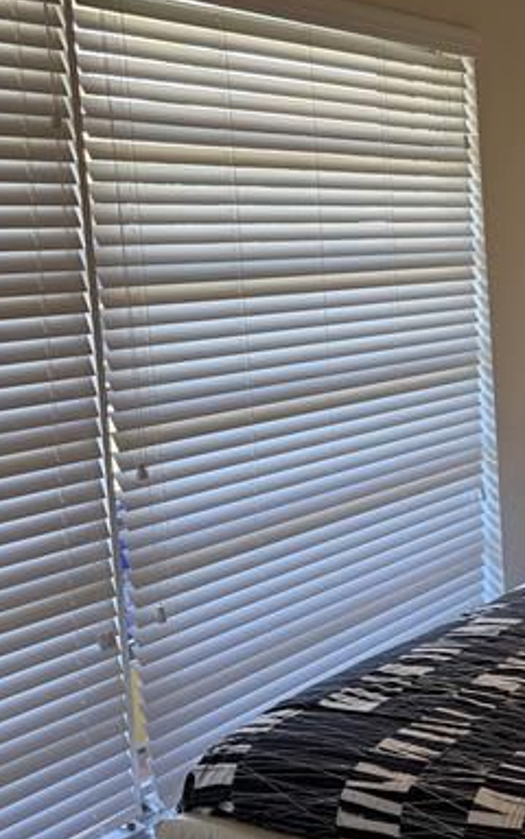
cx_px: 849
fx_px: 1213
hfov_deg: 20.0
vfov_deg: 38.2
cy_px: 417
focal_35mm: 53
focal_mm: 6.76
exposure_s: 1/120
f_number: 1.78
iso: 160
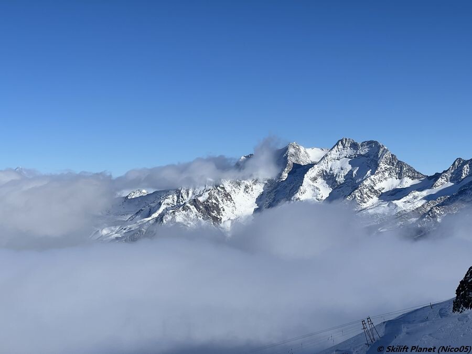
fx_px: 1050
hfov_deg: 25.3
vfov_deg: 19.1
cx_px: 236
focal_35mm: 77
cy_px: 177
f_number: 2.8
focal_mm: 9
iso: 32
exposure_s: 1/2320
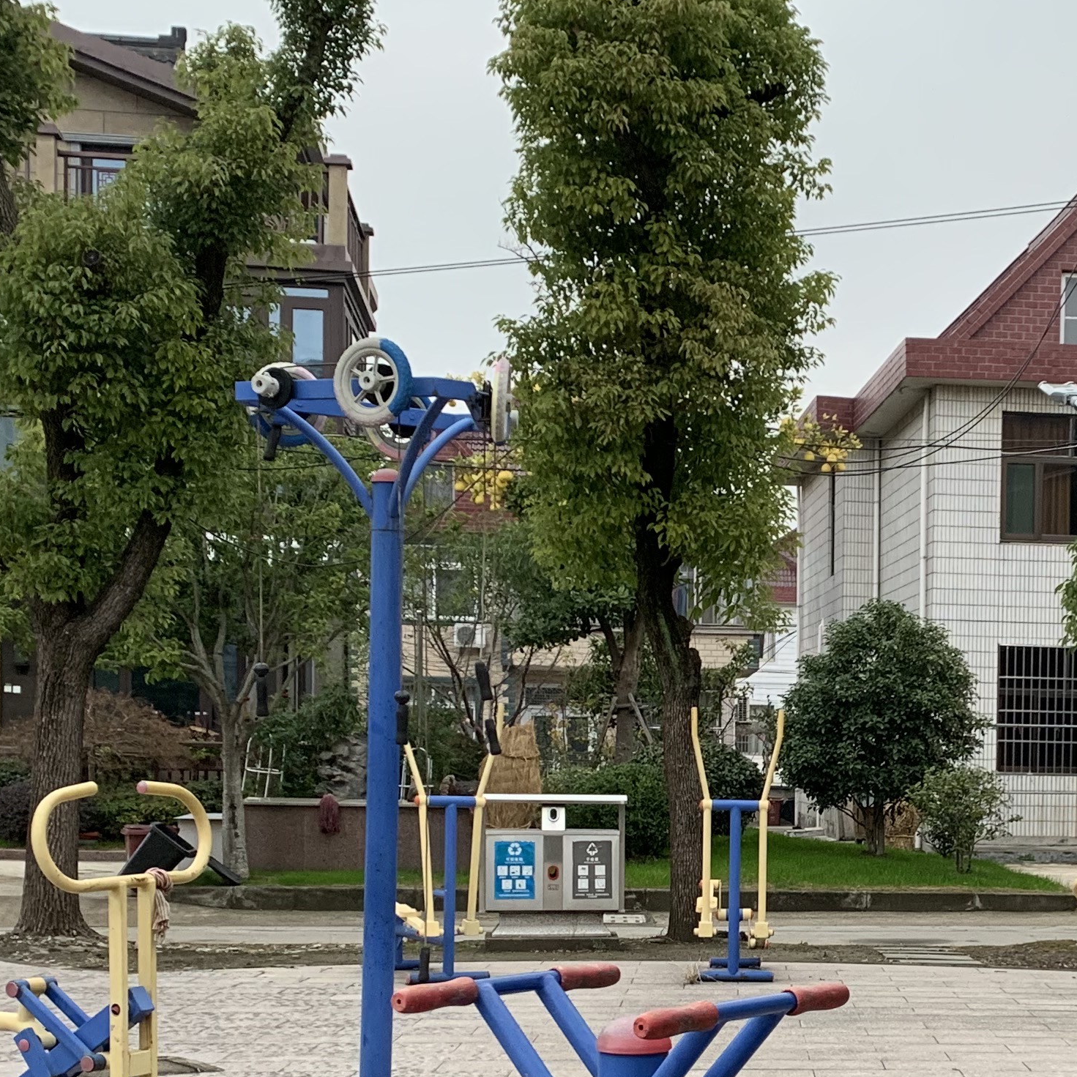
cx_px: 918
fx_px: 2218
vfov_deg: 26.8
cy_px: 844
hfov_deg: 26.6
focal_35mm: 63
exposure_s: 1/102
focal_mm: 4.25
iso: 100
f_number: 1.8
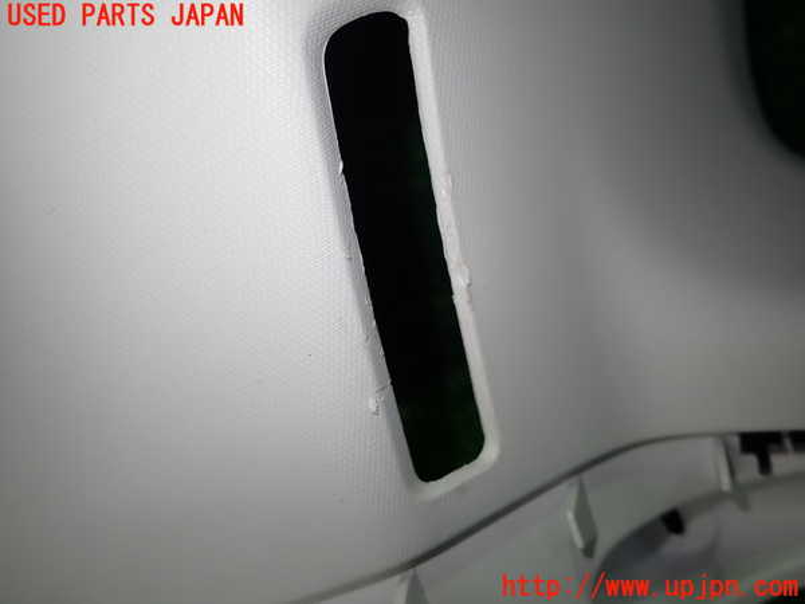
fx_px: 581
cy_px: 302
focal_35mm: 25
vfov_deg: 54.9
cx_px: 402
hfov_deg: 69.4
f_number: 2
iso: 100
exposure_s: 1/100
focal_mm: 4.5
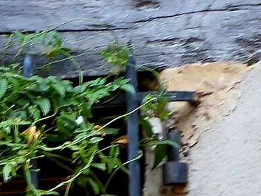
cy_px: 478
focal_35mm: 312
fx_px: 2350
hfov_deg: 6.2
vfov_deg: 4.6
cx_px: -235
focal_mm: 9
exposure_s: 1/30
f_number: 4.1
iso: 200
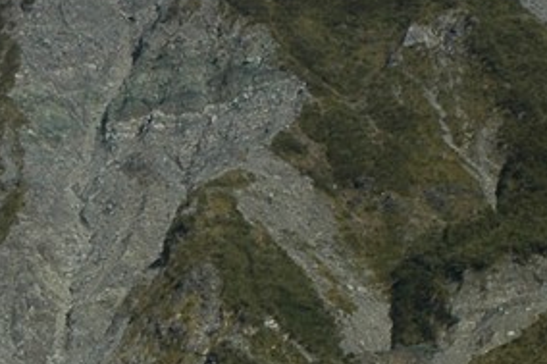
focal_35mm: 278
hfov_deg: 7.3
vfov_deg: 4.9
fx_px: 4216
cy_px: 753
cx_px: -193
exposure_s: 1/400
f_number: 11
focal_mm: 35
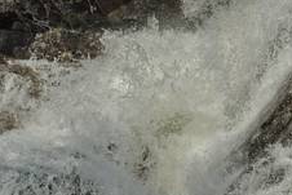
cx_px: 236
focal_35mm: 212
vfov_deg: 6.5
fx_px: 1721
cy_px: 149
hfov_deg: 9.7
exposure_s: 1/400
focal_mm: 120
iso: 100
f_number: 10
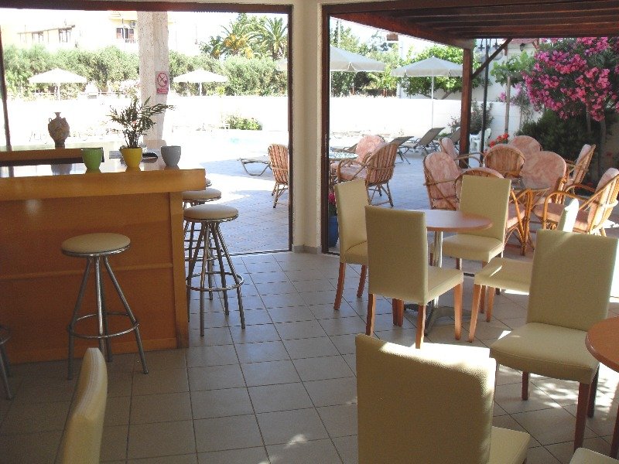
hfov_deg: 52.6
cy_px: 232
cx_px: 310
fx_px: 626
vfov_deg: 40.7
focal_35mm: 35
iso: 80
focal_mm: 6.3
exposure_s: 1/350
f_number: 2.8
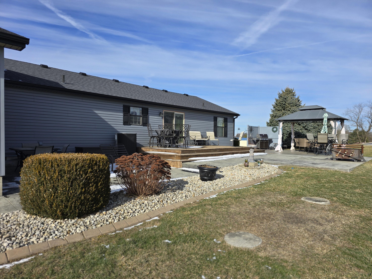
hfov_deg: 73.9
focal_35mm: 23
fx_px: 247
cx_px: 186
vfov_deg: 58.9
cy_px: 140
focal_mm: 6.3
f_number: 1.7
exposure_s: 1/934
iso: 12
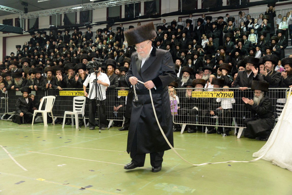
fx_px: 292
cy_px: 98
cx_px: 146
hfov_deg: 53.1
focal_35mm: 36
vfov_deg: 36.9
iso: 5000
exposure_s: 1/100
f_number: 6.3
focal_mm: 36
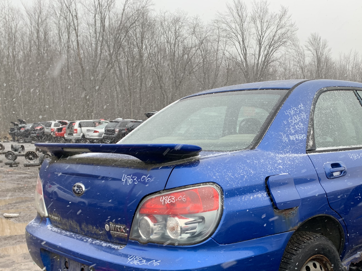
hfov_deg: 46.1
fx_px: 418
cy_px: 206
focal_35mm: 40
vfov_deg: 35.1
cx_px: 240
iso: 40
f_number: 1.8
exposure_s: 1/89
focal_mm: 4.25
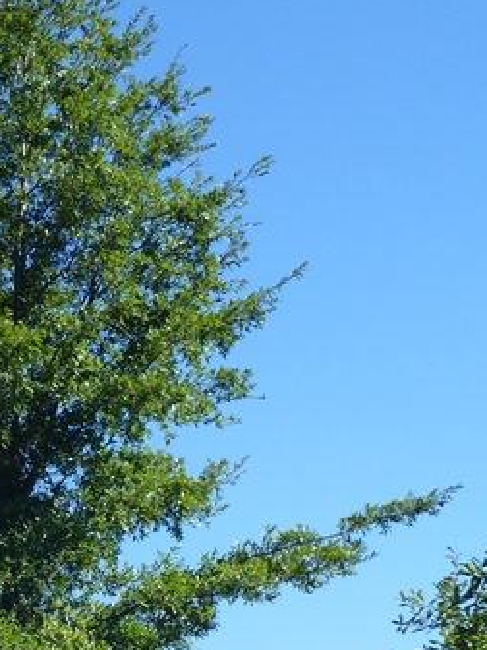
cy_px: 455
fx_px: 2232
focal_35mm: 119
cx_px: 197
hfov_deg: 12.4
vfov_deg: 16.5
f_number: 3.9
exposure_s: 1/500
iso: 100
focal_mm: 6.9
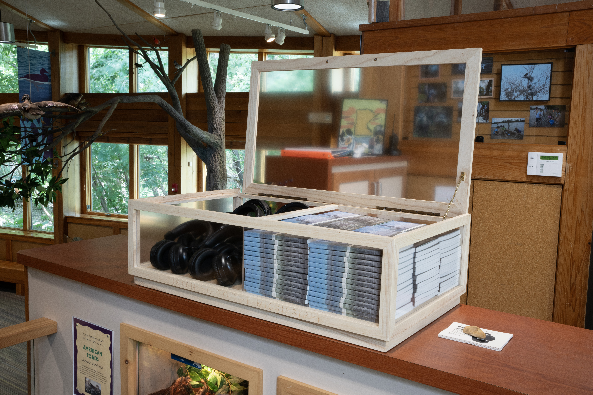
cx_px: 296
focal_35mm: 34
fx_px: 567
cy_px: 198
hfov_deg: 55.2
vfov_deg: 38.5
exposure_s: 1/1.25
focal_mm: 34.4
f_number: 22
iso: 400
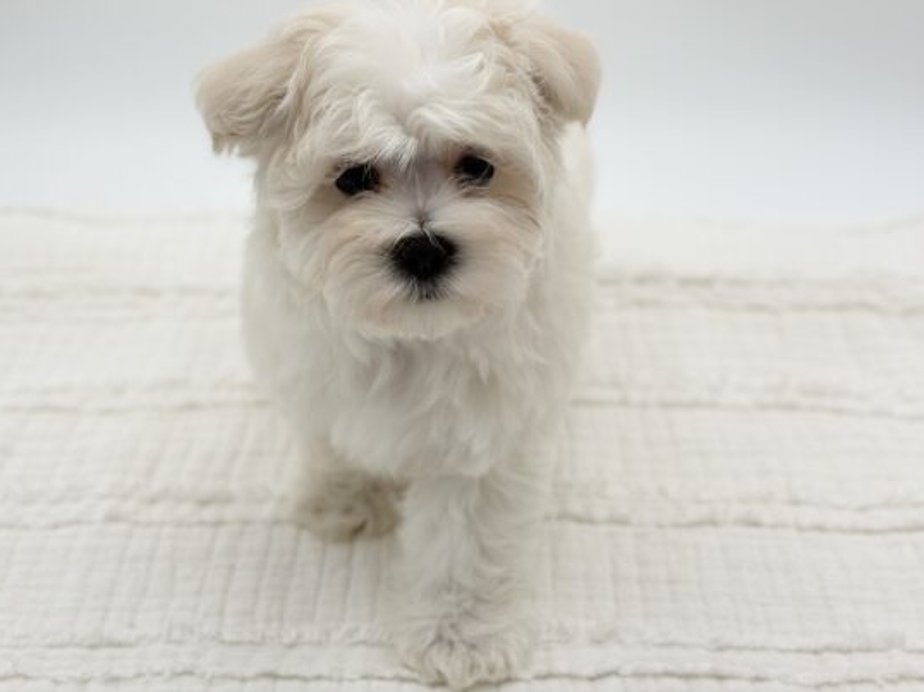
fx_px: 1547
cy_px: 318
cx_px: 428
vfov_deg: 25.2
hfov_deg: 33.2
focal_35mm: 58
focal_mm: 5.96
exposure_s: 1/591
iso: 32
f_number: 1.6
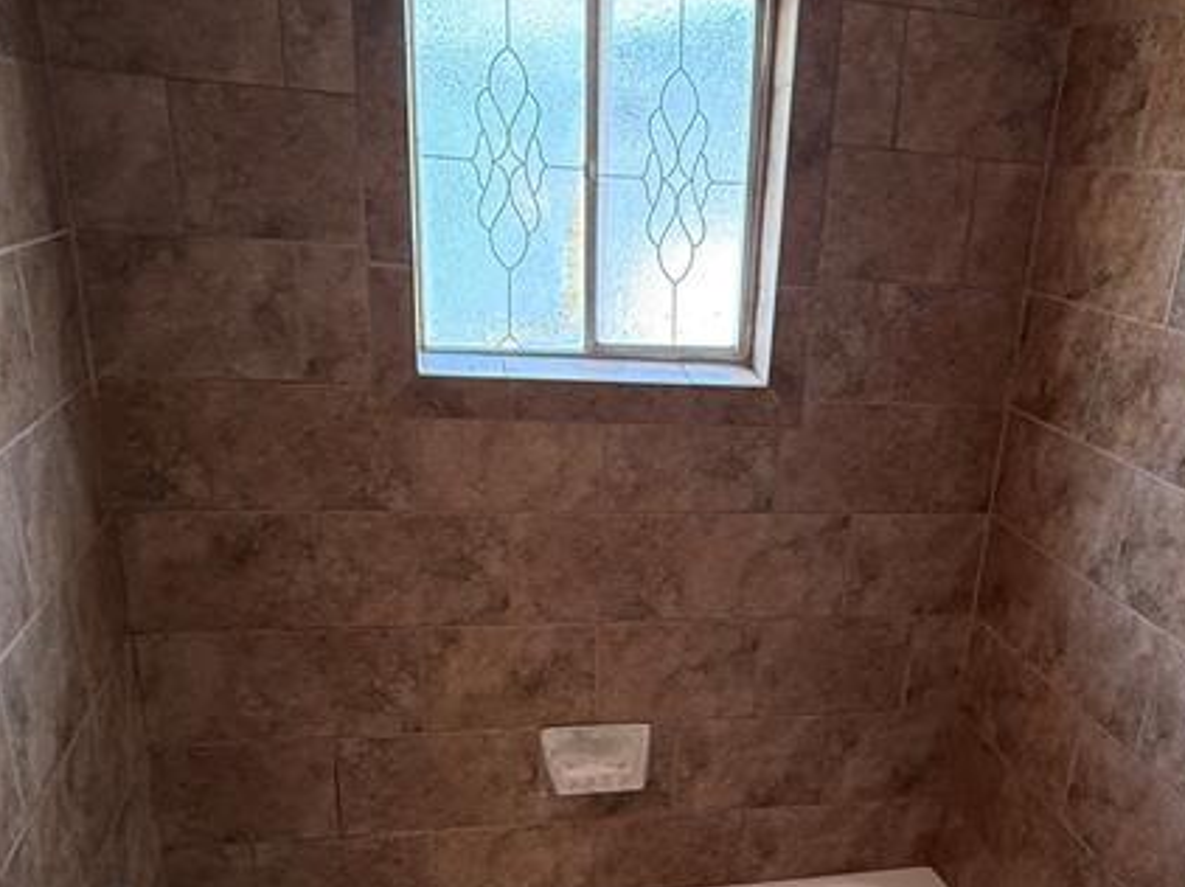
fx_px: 1163
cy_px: 648
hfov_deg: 53.1
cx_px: 775
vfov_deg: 40.7
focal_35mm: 34
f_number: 2.2
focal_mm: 2.22
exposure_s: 1/120
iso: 320
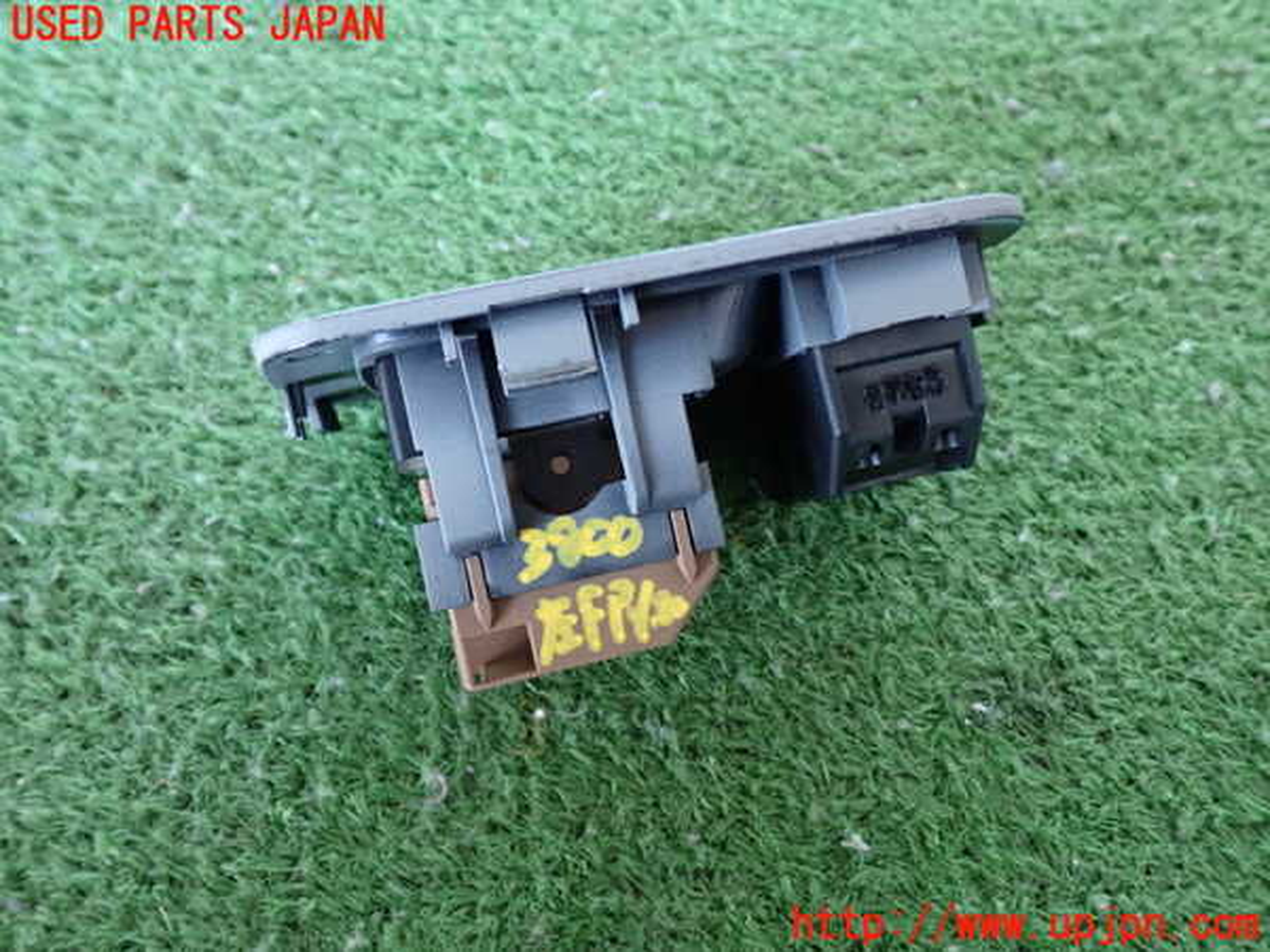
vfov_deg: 44.2
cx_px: 635
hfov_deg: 56.8
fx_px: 1174
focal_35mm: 32
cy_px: 476
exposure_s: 1/30
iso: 800
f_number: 2.4
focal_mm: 5.79
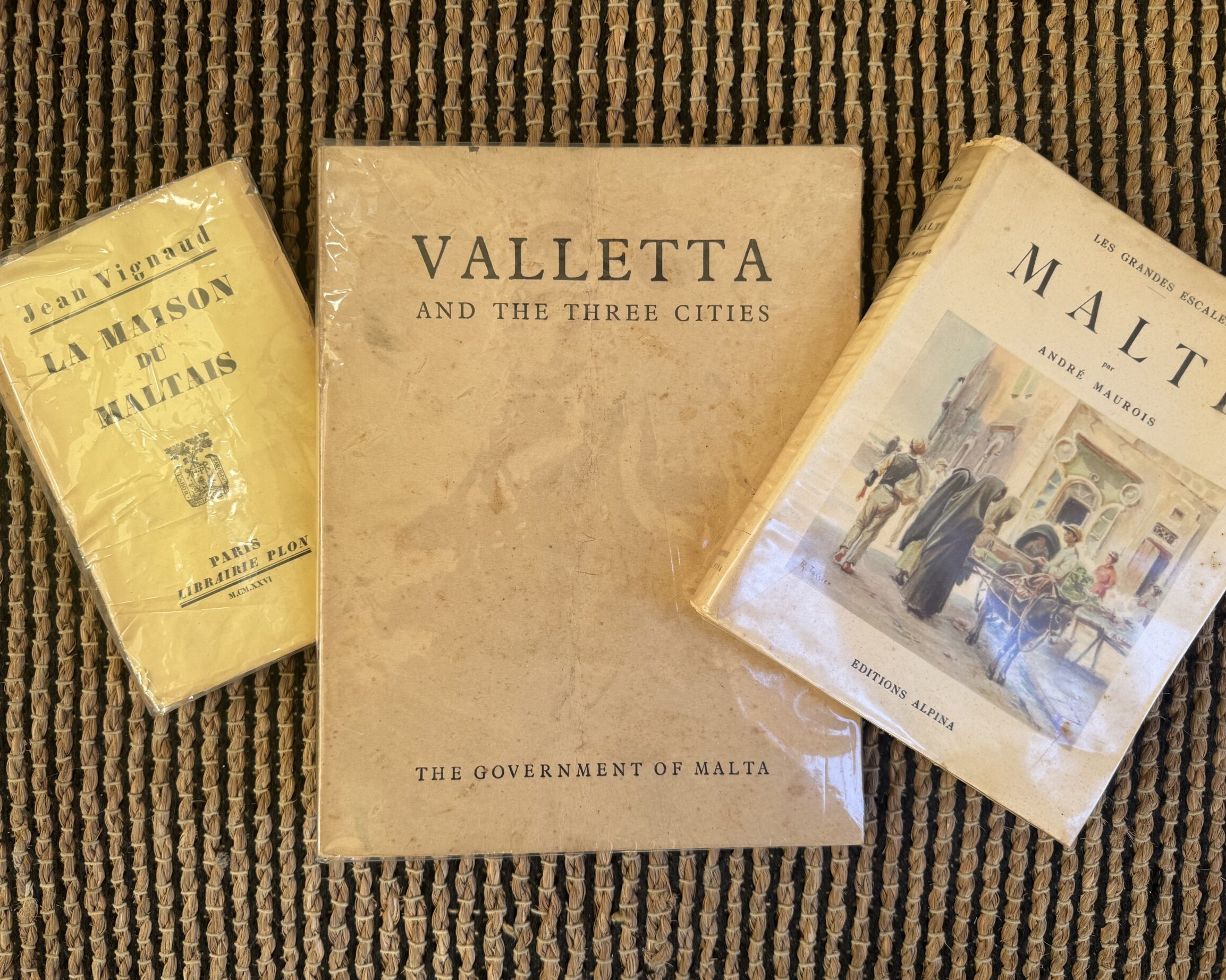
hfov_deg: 66.0
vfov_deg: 54.9
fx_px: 943
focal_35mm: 26
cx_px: 607
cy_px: 506
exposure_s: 1/129
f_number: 1.78
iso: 50
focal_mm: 6.76
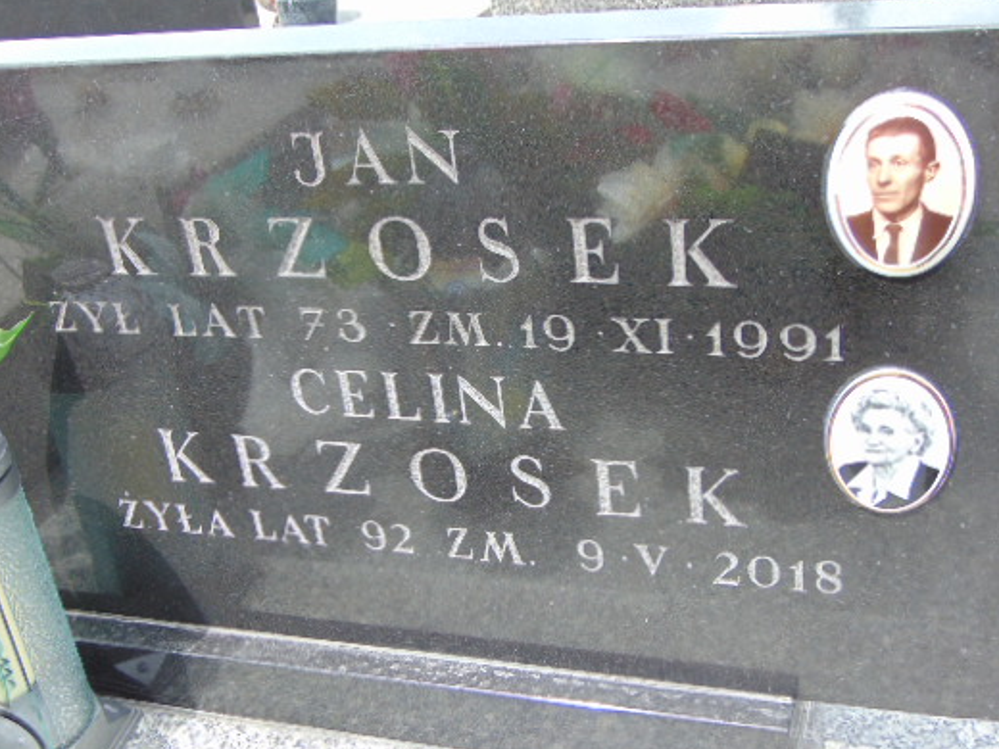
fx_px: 1385
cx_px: 480
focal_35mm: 48
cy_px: 405
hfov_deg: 39.7
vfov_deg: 30.3
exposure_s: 1/250
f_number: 3.3
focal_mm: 6.9
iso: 80
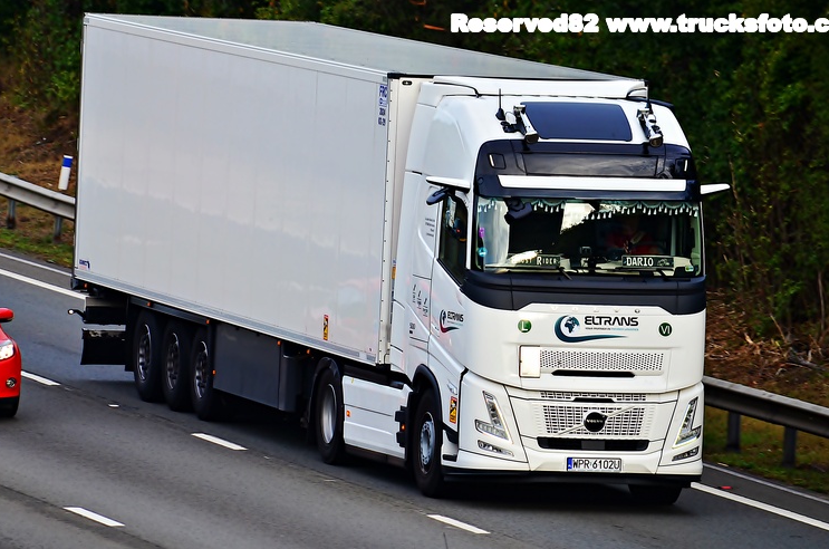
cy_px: 256
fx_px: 9651
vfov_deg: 3.3
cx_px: 425
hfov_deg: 4.9
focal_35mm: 420
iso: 200
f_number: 6.3
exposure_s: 1/250
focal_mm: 260
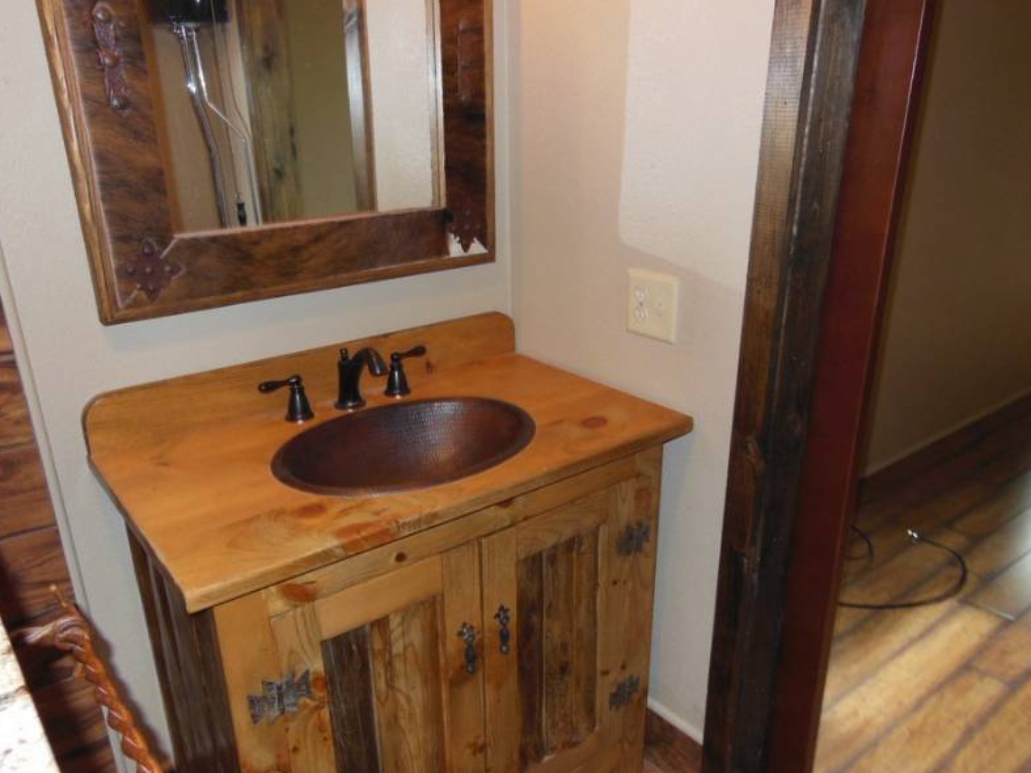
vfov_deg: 51.3
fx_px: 804
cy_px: 409
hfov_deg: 65.3
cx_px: 485
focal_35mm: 27
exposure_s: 1/25
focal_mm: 4.5
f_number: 3.5
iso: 200
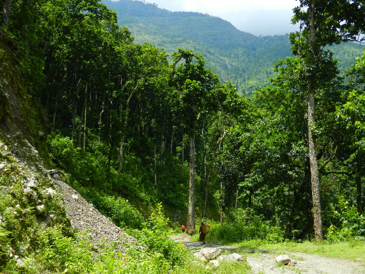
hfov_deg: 49.0
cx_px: 182
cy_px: 137
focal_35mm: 38
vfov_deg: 37.7
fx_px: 401
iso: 160
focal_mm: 6.9
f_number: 4
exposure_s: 1/640
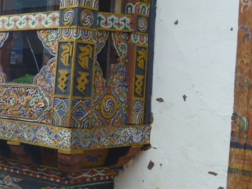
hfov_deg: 23.6
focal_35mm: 79
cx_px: -5
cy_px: 100
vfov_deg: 18.6
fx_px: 575
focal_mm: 6.3
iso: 80
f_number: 3.5
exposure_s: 1/200
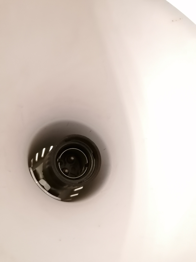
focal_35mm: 27
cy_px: 131
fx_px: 204
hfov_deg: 51.4
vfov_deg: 65.3
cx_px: 98
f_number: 1.8
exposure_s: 1/16.7
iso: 1000
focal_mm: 4.75
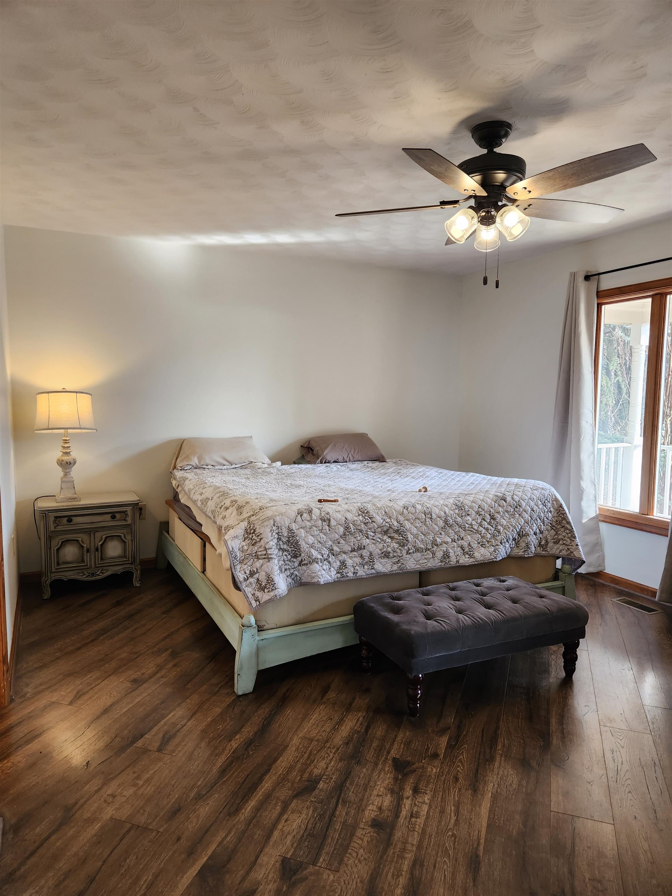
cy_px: 448
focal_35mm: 23
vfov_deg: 73.9
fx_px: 595
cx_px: 336
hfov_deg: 58.9
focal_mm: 5.4
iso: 160
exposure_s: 1/180
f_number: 1.8
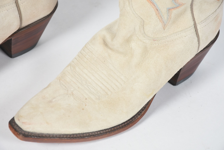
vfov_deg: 10.8
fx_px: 794
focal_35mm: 128
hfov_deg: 16.1
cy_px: 75
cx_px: 112
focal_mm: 85
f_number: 9
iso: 200
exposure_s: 1/125
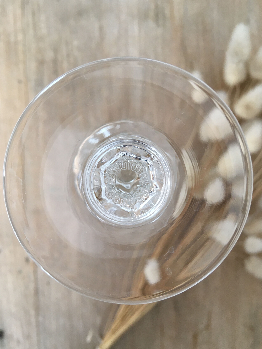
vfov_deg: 60.0
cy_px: 176
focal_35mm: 30
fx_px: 303
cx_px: 128
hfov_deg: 46.8
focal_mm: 4.15
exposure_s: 1/33
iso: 100
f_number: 2.2
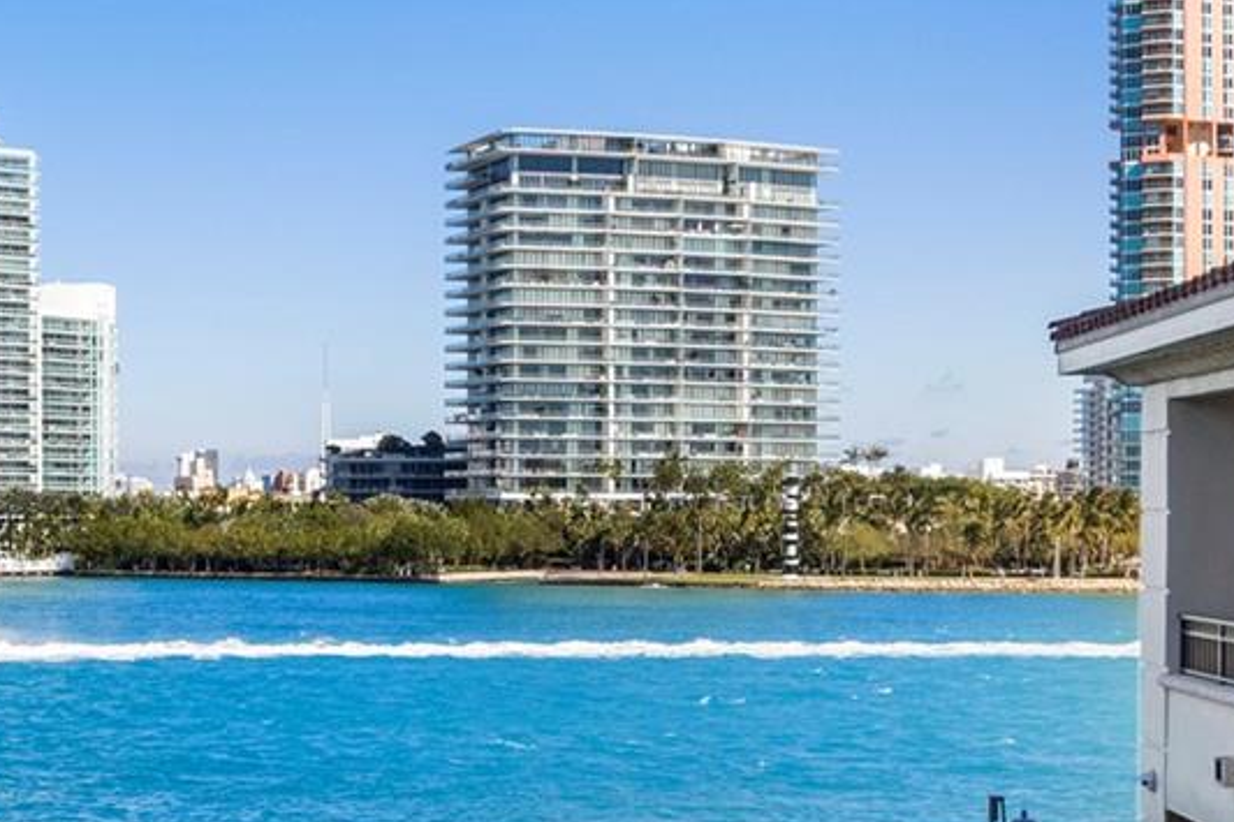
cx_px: 301
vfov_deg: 20.4
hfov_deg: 30.0
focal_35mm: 66
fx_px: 2262
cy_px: 636
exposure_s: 1/30
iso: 200
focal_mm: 8.38
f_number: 2.8
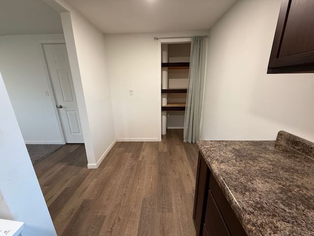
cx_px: 157
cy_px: 118
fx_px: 127
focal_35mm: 14
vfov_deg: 85.7
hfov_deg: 102.1
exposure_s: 1/60
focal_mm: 2.22
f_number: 2.2
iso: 320
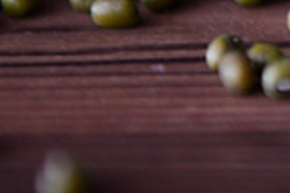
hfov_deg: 7.2
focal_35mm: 279
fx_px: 2245
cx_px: 497
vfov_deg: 4.9
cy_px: -78
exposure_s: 1/30
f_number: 3.2
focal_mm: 70
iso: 400
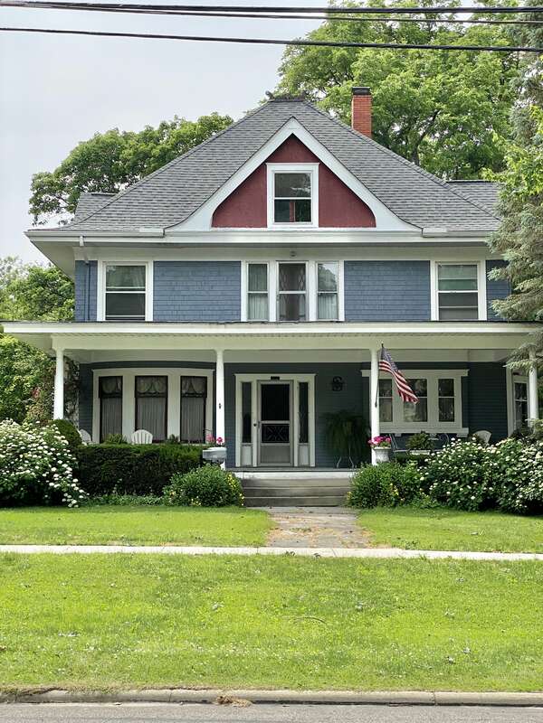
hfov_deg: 28.0
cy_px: 362
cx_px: 272
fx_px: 1088
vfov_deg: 36.8
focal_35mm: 52
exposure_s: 1/1996
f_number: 2
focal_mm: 6
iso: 20
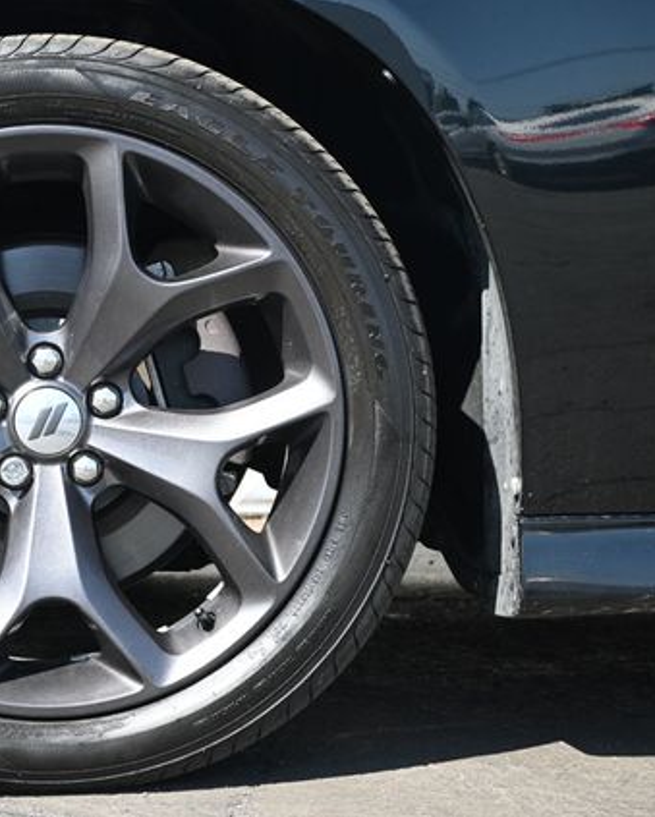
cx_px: 60
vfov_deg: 24.2
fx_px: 1905
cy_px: 408
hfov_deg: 19.1
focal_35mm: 79
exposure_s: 1/250
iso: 280
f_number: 5.3
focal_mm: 37
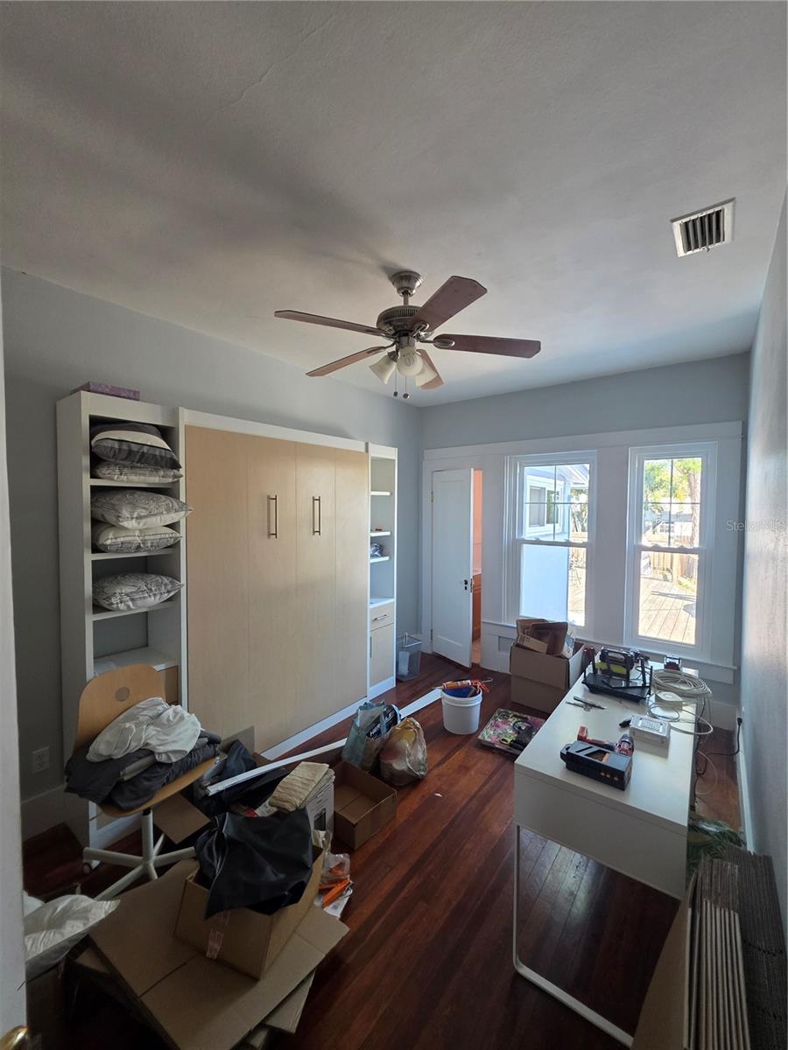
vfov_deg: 106.2
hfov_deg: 89.9
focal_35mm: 13
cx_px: 394
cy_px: 525
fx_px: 395
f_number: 1.9
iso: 250
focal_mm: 2.2
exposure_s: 1/60
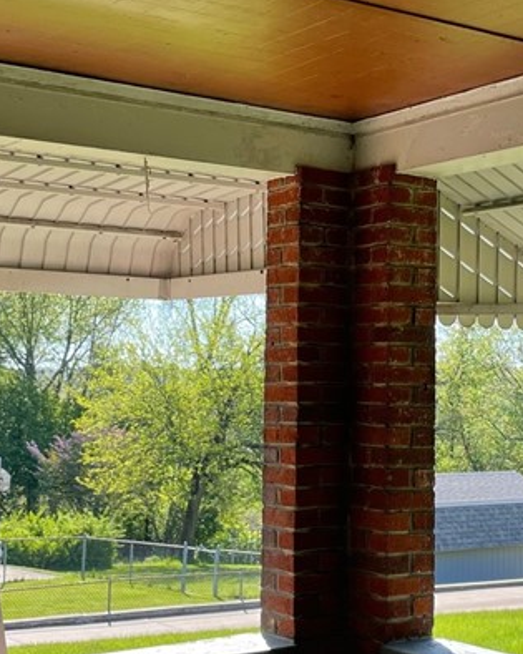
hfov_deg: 22.9
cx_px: 384
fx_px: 1277
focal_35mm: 66
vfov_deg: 28.7
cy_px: 309
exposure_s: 1/543
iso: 32
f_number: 1.6
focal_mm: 4.2
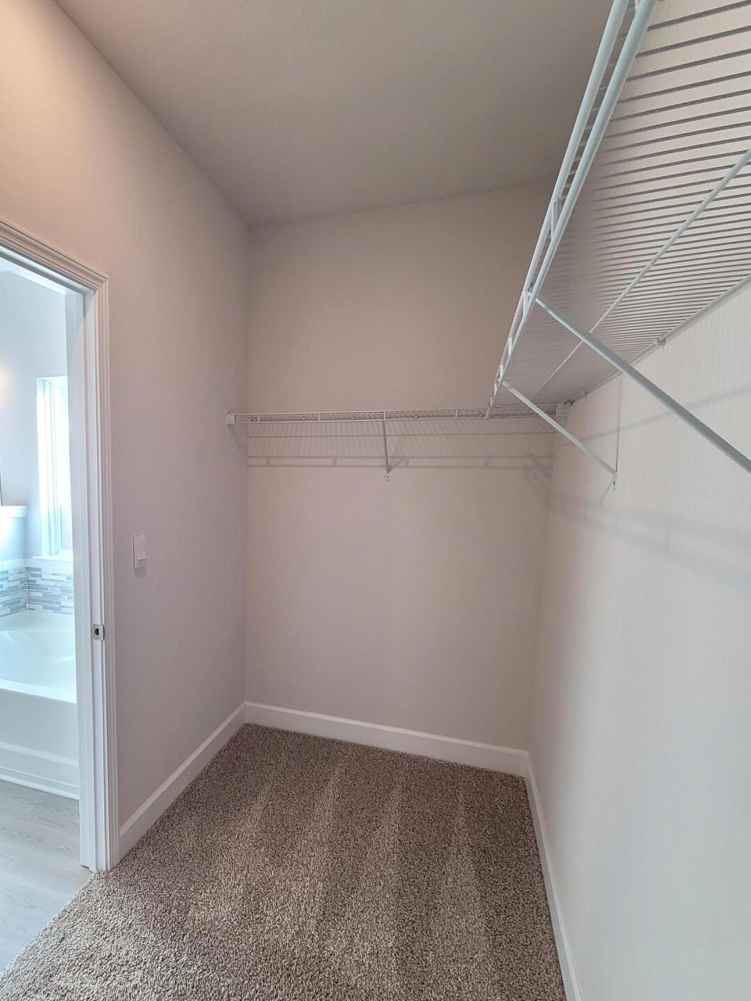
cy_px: 542
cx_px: 233
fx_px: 521
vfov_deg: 87.6
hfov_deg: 69.0
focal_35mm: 18
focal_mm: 2.2
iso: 160
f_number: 2.2
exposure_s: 1/60
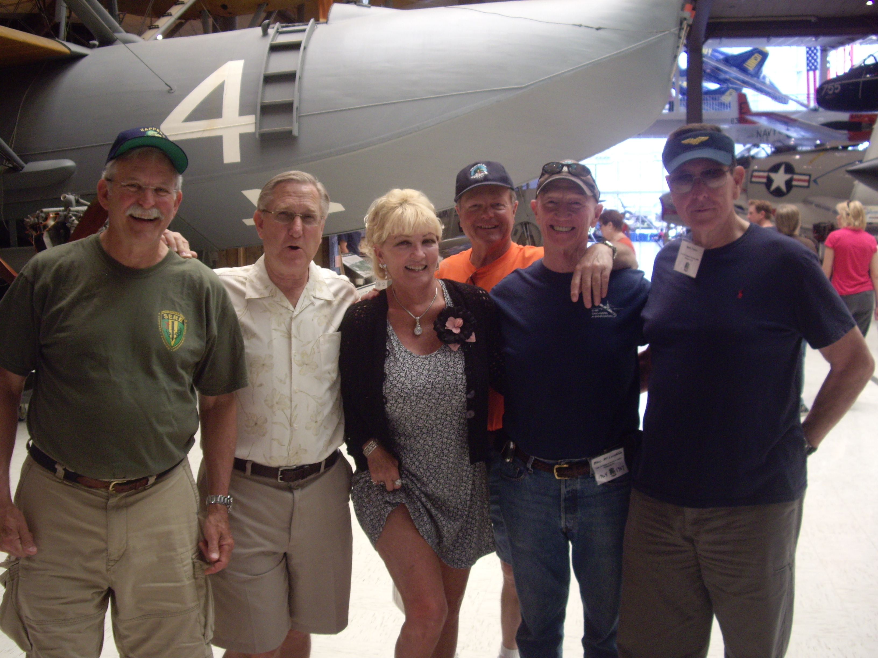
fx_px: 964
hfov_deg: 49.0
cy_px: 329
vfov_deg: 37.7
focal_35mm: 38
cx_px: 439
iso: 200
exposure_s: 1/40
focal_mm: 7.9
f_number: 2.8
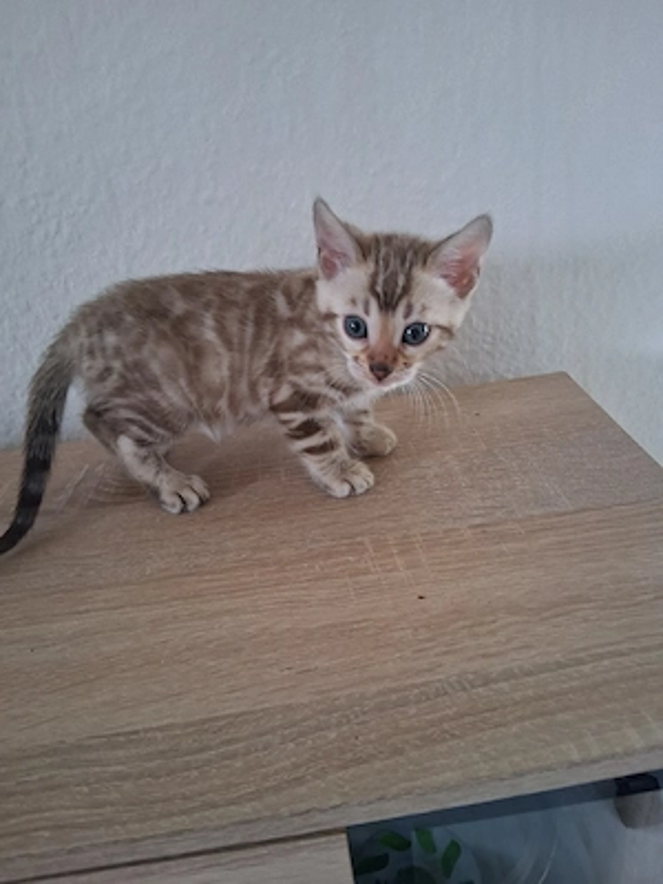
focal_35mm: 26
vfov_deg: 67.3
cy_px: 442
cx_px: 332
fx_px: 664
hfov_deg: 53.1
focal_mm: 3.98
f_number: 1.8
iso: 500
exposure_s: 1/30
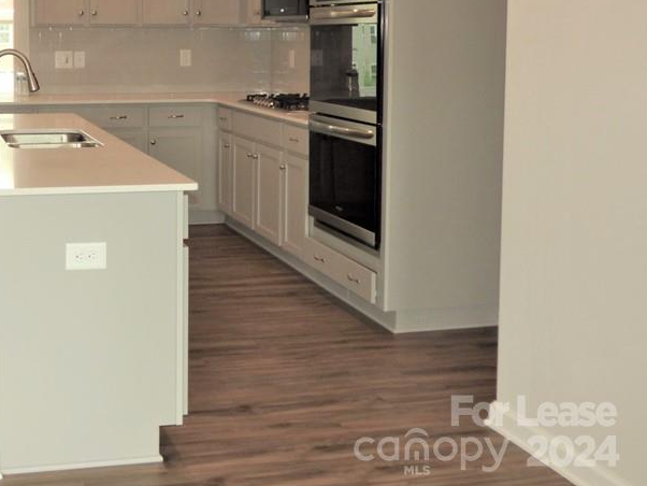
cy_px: 83
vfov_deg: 27.9
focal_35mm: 51
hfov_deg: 35.9
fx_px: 954
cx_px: 107
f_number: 3.3
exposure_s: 1/60
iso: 100
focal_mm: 5.29
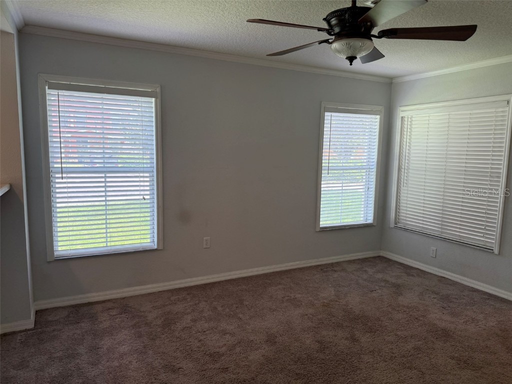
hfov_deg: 71.6
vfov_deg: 56.8
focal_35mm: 24
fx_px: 355
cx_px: 256
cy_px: 192
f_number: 1.78
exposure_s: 1/240
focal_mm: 6.76
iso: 125
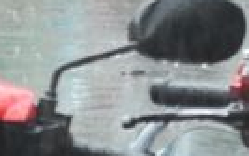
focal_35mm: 646
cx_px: 253
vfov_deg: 2.0
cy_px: -250
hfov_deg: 3.3
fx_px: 4381
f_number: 6.3
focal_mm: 55
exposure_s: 1/160
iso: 400
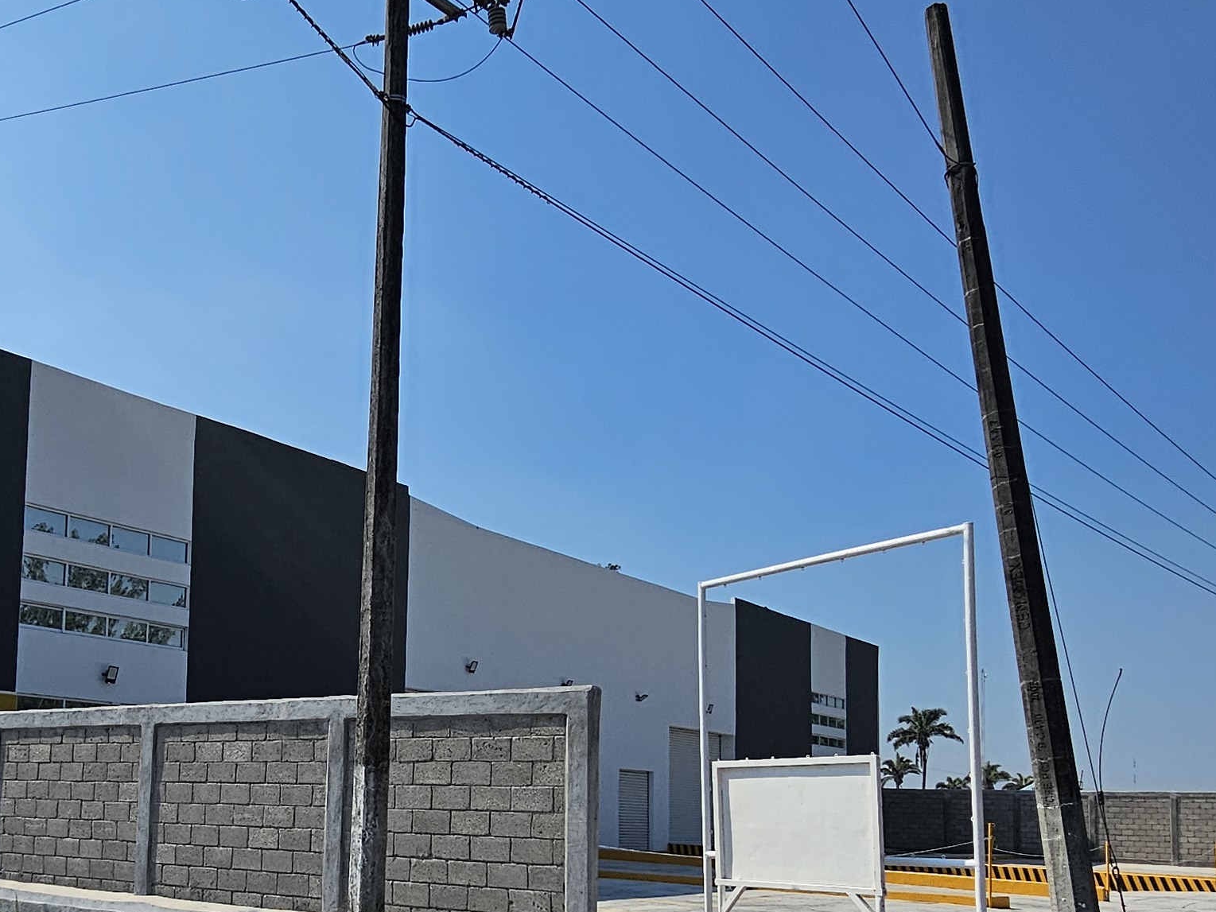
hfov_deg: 51.6
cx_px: 298
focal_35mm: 34
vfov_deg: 40.7
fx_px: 1194
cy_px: 679
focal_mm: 2.2
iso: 50
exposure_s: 1/5758
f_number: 2.2
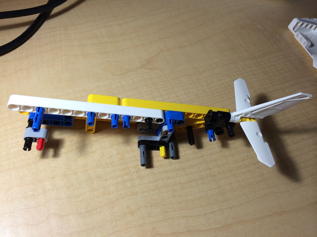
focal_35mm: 30
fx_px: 275
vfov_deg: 46.8
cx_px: 158
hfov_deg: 60.0
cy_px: 118
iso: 40
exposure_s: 1/60
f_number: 2.2
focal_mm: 4.12
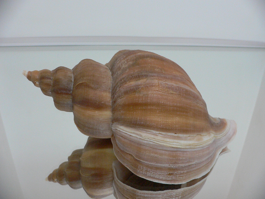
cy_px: 100
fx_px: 268
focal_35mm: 35
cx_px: 132
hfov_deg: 52.6
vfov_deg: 40.7
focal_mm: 4.6
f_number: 2.8
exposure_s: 1/50
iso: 200
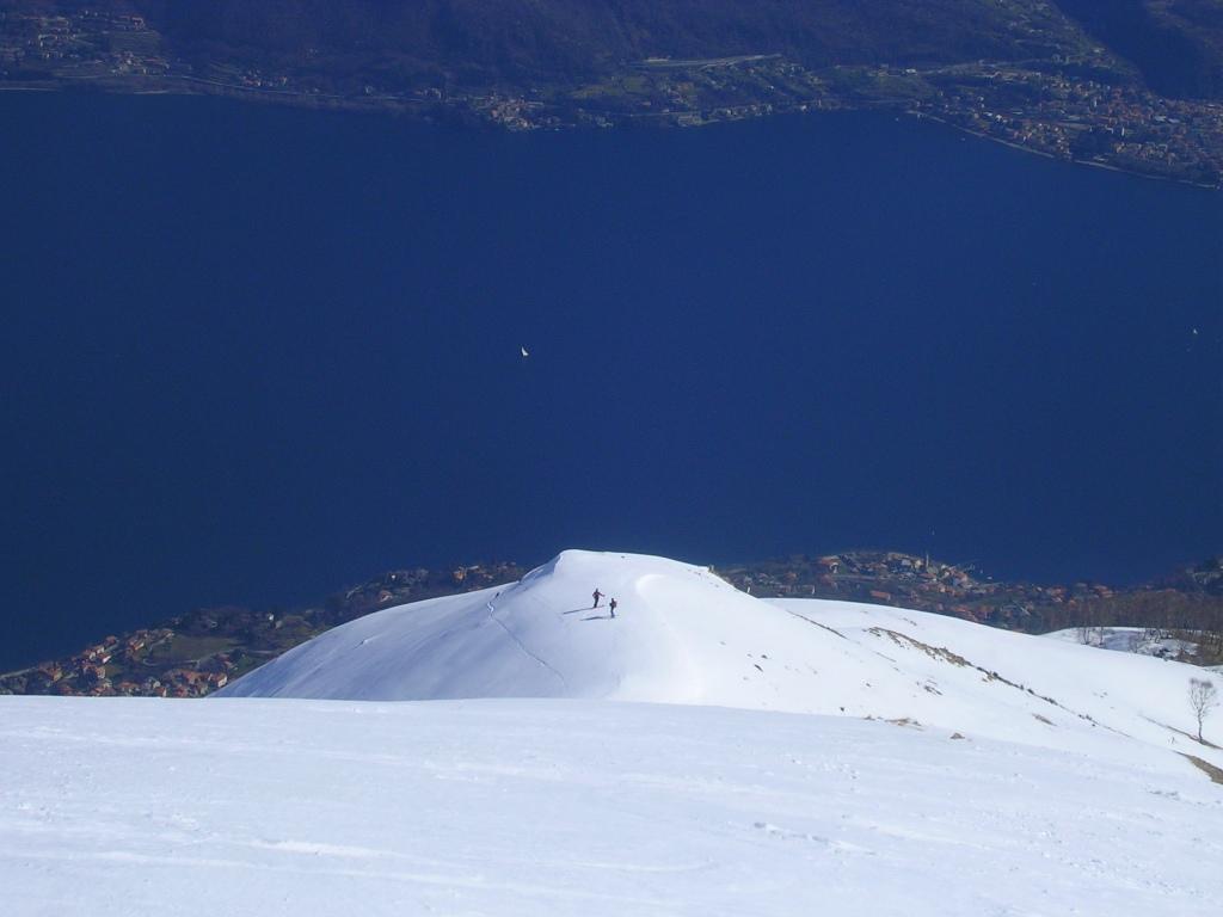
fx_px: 2862
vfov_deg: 18.2
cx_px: 612
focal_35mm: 81
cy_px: 458
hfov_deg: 24.1
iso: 50
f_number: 4
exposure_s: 1/1420
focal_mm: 12.3
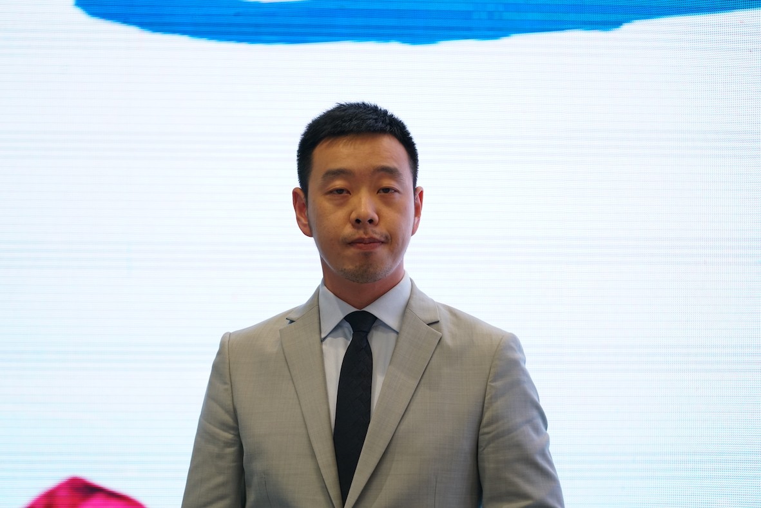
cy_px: 254
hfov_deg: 10.3
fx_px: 4229
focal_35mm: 200
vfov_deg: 6.9
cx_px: 380
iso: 1250
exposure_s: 1/200
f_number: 4
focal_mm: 200
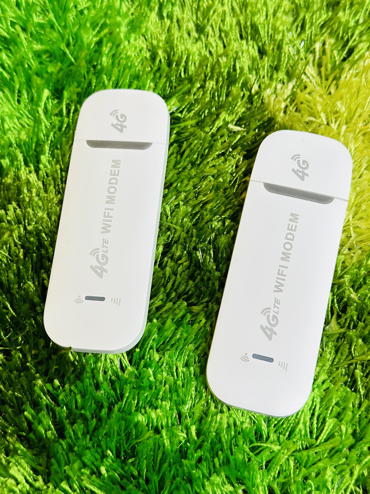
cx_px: 185
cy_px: 247
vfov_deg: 39.7
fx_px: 684
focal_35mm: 48
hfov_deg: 30.3
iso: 125
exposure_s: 1/121
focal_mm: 6.86
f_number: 1.78
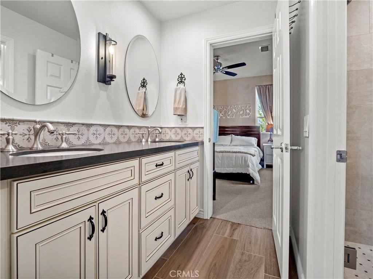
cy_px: 140
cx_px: 186
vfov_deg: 78.1
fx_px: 172
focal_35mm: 16
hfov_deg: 94.5
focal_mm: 8
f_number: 8
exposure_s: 1/1.67
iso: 200
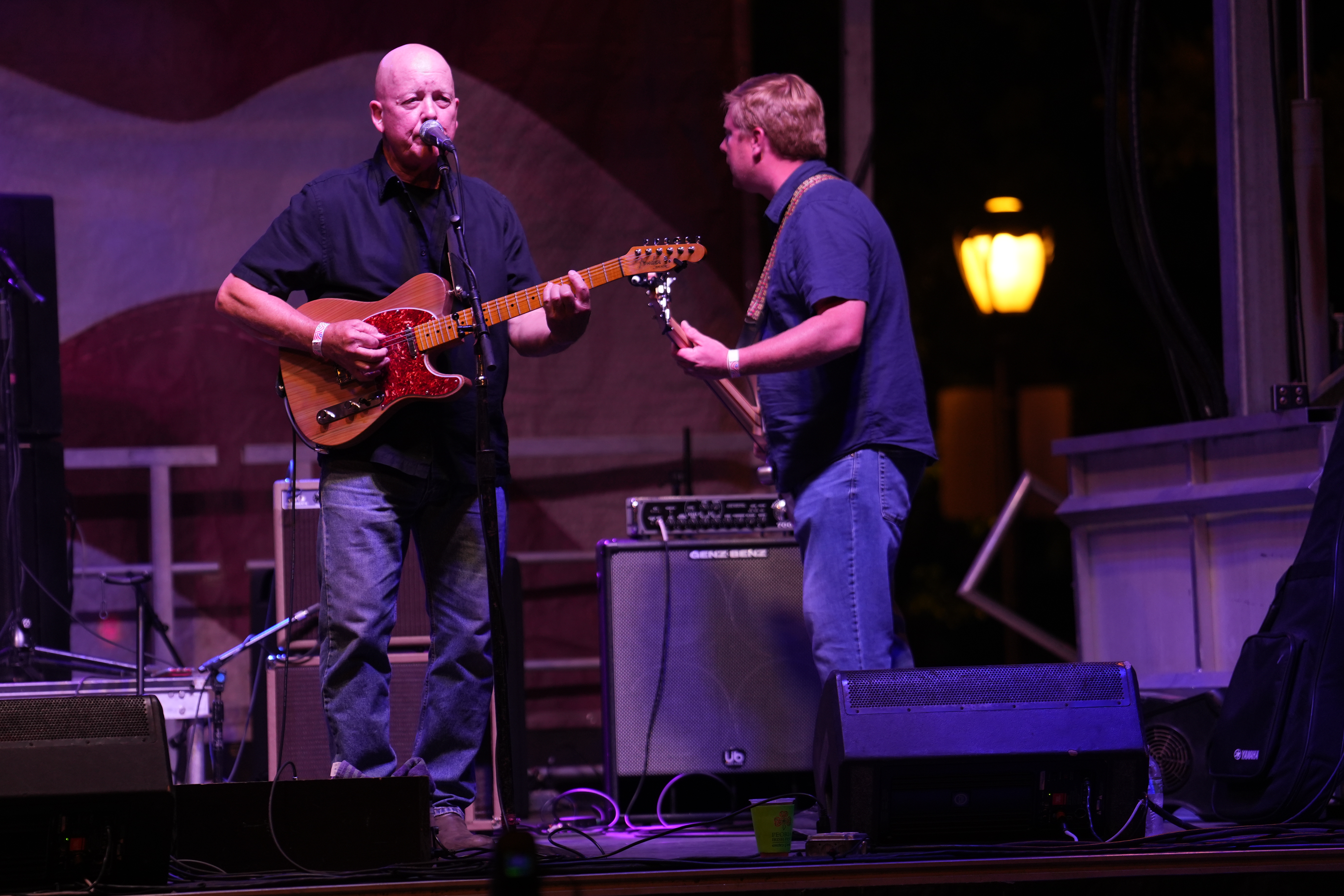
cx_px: 536
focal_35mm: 184
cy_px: 461
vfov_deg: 7.5
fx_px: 6868
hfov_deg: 11.2
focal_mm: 144
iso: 800
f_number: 2.8
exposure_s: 1/200
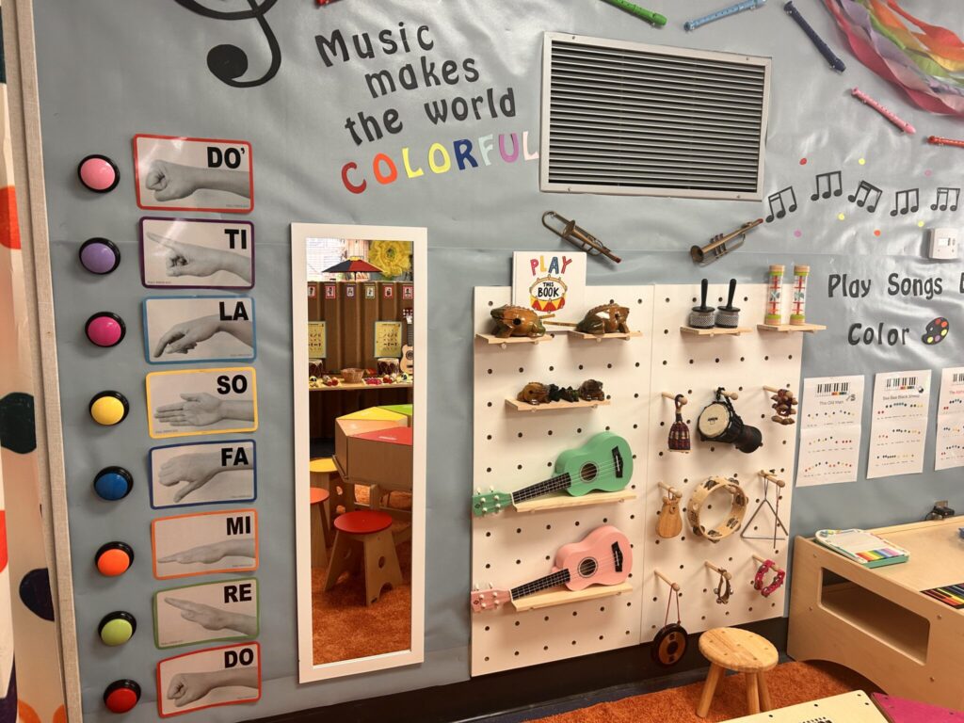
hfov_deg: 67.3
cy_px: 362
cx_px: 482
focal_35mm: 26
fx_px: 724
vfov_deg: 53.1
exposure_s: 1/60
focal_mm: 5.7
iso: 80
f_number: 1.5
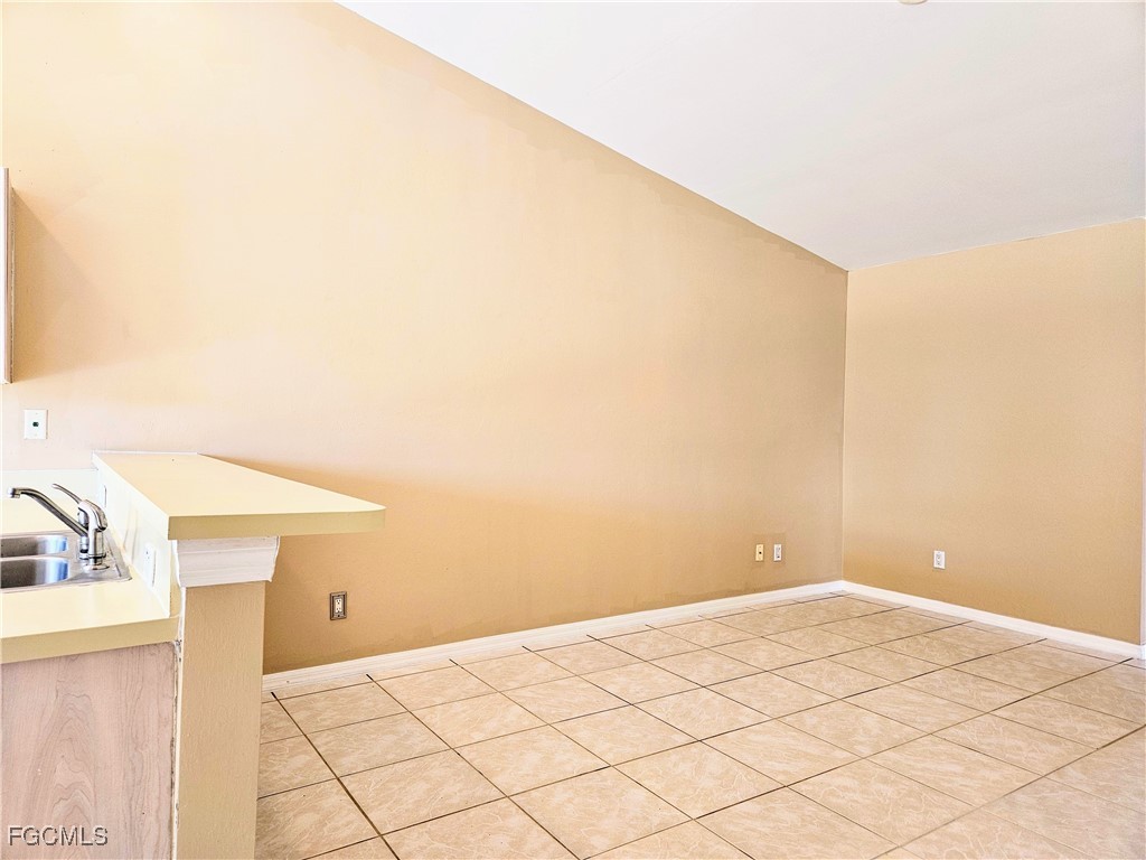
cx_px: 573
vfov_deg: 58.9
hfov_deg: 73.9
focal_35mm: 23
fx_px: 761
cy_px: 430
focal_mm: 5.4
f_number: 1.8
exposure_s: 1/120
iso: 125
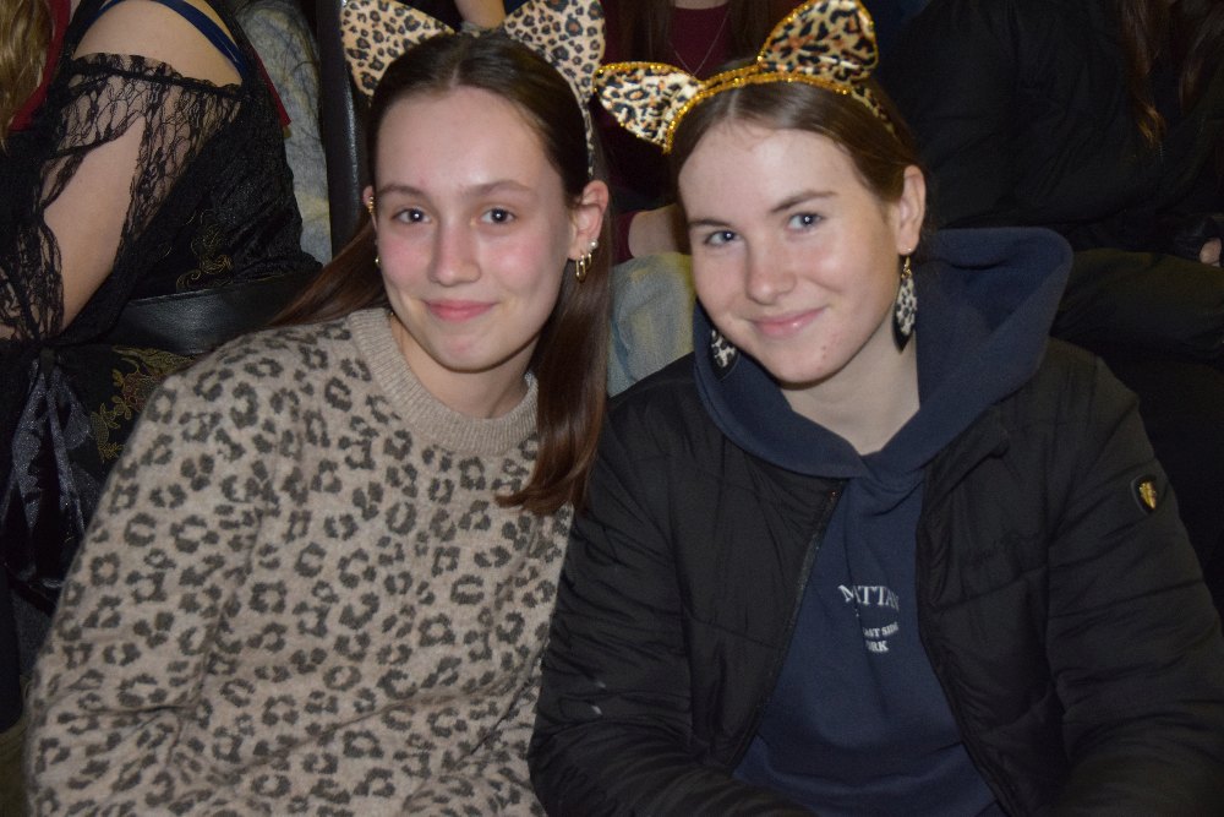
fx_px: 1581
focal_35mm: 46
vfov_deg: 29.0
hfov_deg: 42.3
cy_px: 408
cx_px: 612
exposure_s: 1/60
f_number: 3.3
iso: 1800
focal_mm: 31
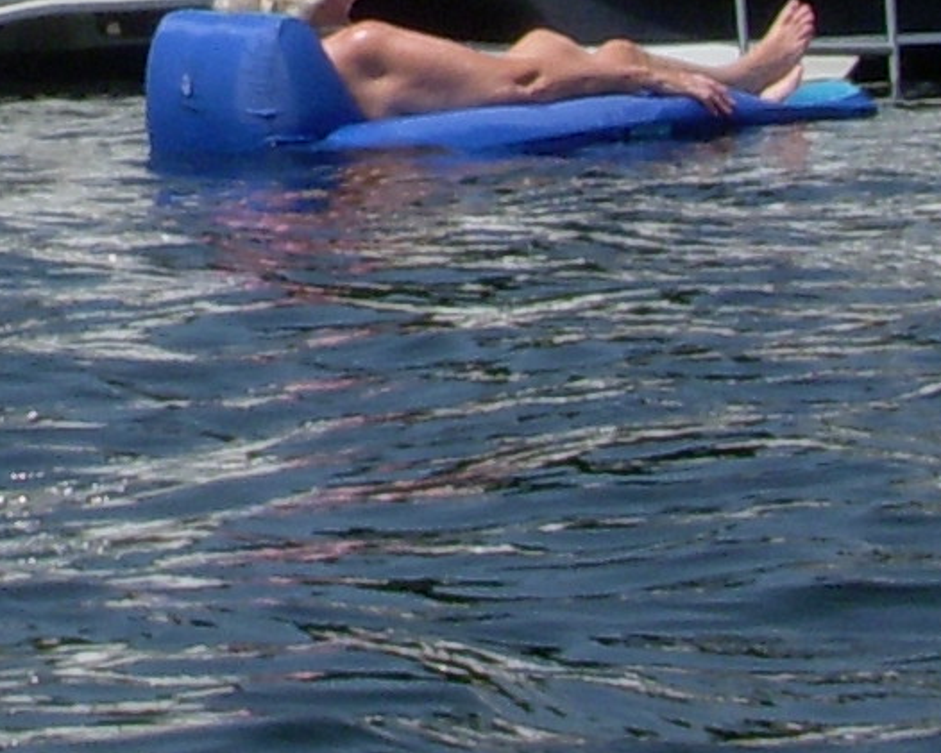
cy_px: -490
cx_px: -234
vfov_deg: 6.6
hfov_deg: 8.3
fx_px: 6407
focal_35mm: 230
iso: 100
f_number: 6.6
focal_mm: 6.3
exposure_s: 1/500
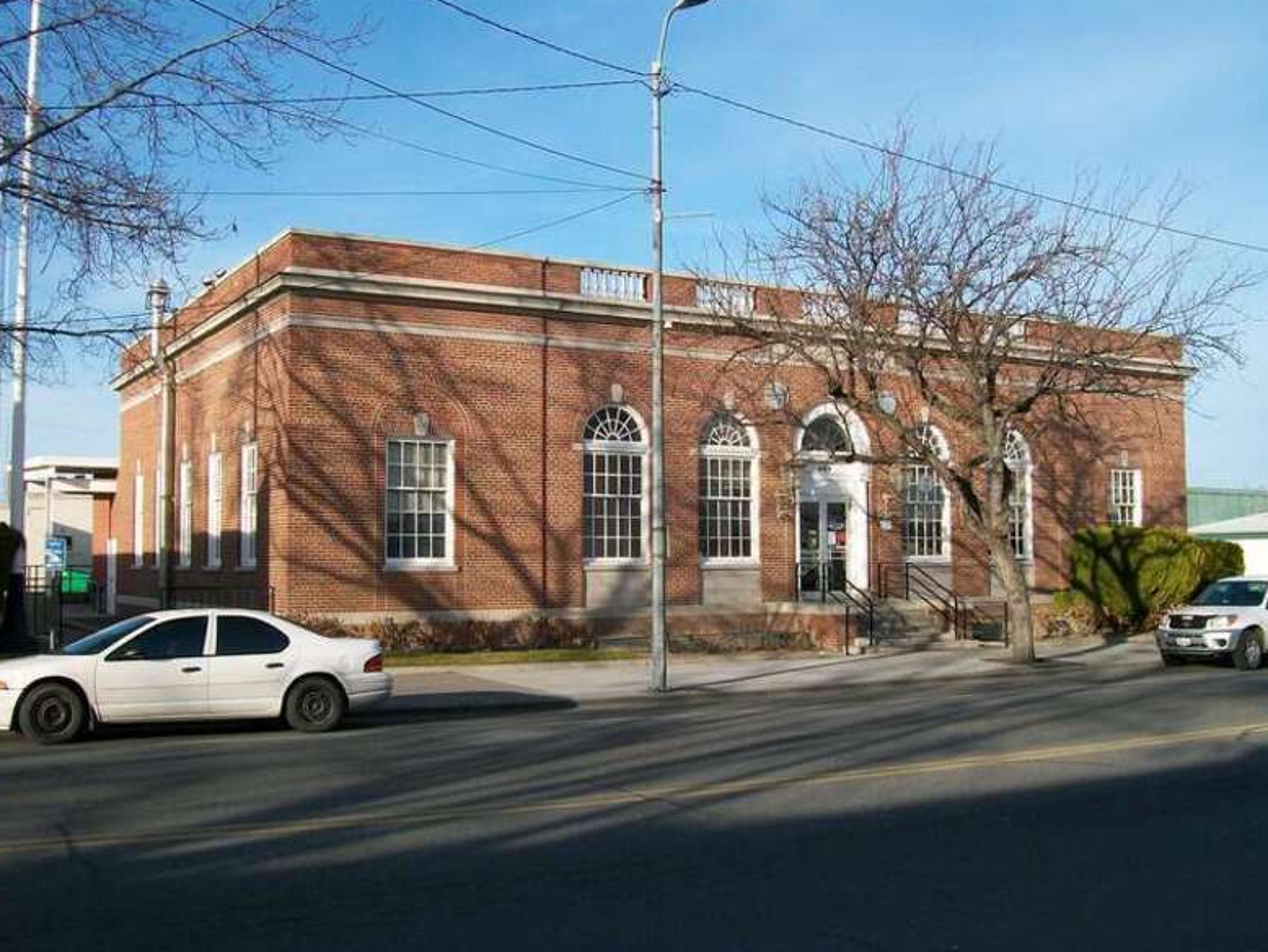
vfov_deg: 38.7
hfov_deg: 50.1
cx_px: 632
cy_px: 483
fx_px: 1356
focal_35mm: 37
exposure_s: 1/400
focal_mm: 6
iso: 80
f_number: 4.8
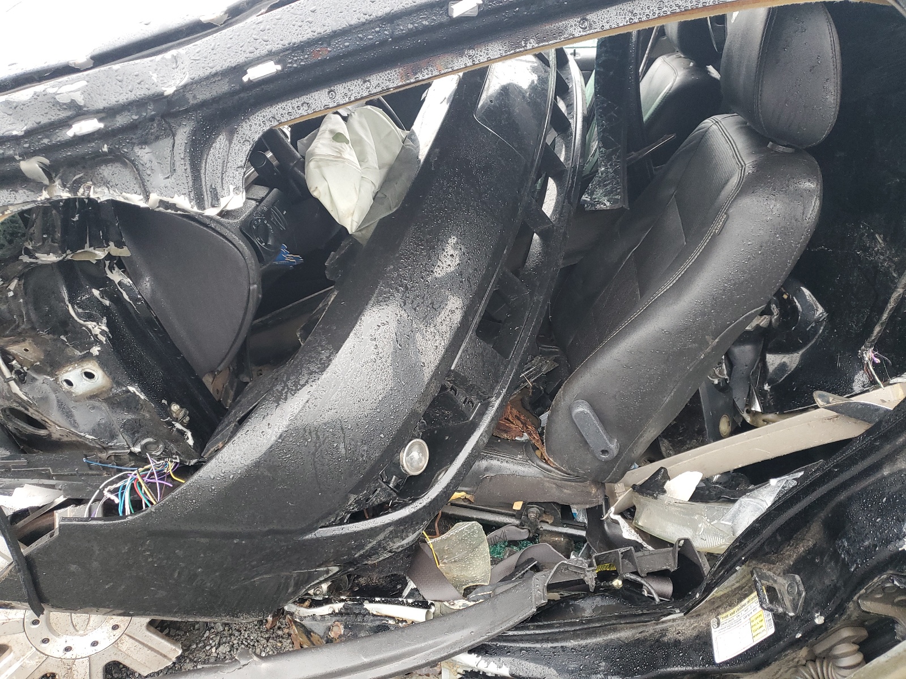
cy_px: 340
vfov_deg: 53.1
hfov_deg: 67.3
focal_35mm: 26
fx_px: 680
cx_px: 453
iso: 112
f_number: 1.5
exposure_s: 1/60.2
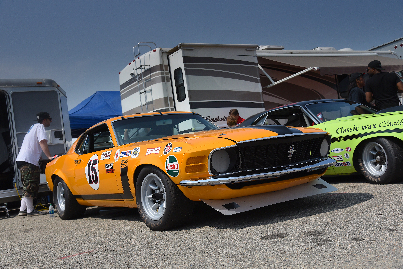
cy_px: 134
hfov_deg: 50.7
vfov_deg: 35.1
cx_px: 202
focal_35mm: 38
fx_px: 426
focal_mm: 38
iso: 250
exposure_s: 1/1000
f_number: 7.1
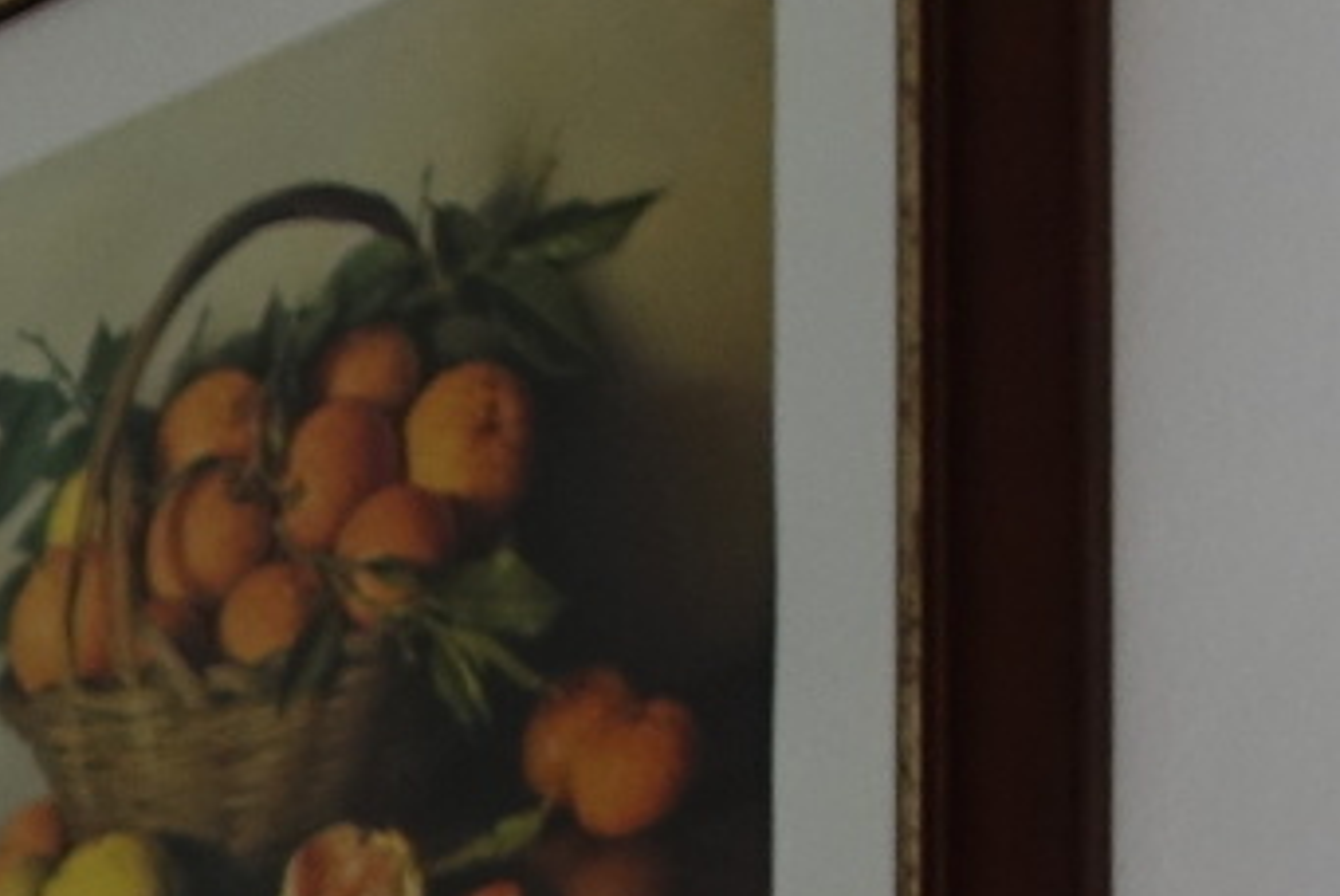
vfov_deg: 6.6
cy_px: 3142
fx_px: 6706
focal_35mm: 180
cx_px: -1792
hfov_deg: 10.1
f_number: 2
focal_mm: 8.8
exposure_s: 1/30
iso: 125
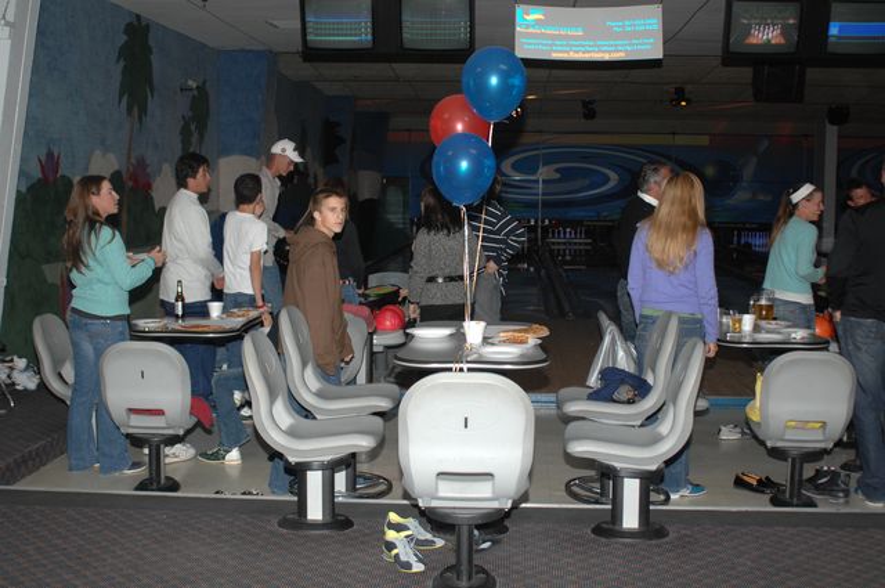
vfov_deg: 28.9
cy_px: 294
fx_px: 1142
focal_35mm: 46
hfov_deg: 42.4
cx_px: 442
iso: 400
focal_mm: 31
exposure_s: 1/125
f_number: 3.5
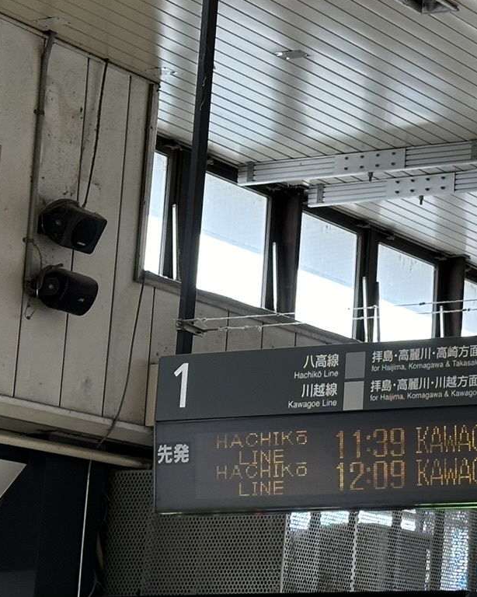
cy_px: 233
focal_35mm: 125
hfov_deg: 11.9
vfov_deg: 15.4
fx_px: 2207
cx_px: 642
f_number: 1.78
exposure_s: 1/100
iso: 100
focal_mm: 6.86
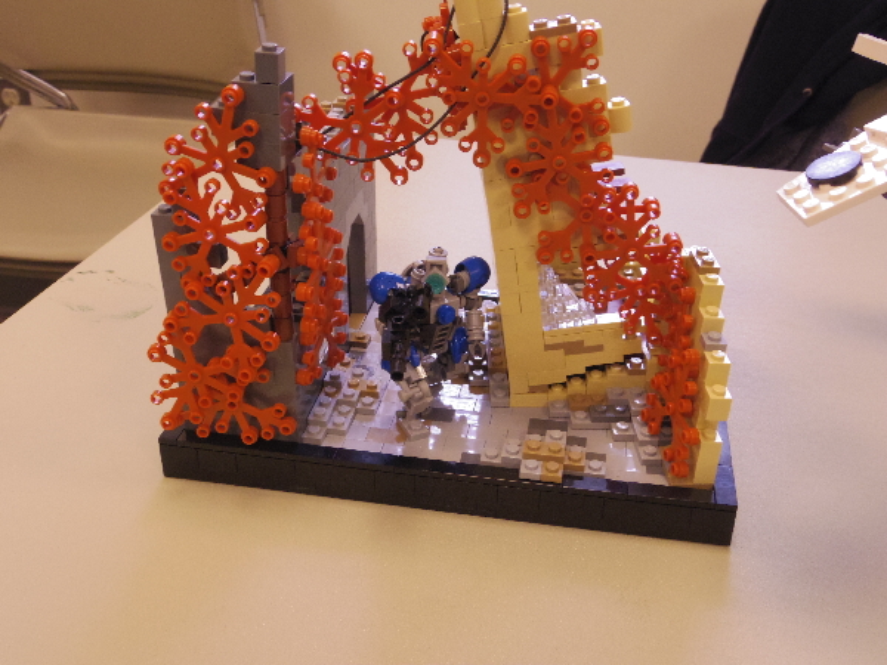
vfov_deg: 38.7
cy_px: 332
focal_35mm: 37
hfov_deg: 50.1
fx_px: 948
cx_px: 444
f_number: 4.5
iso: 640
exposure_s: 1/60
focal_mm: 6.8
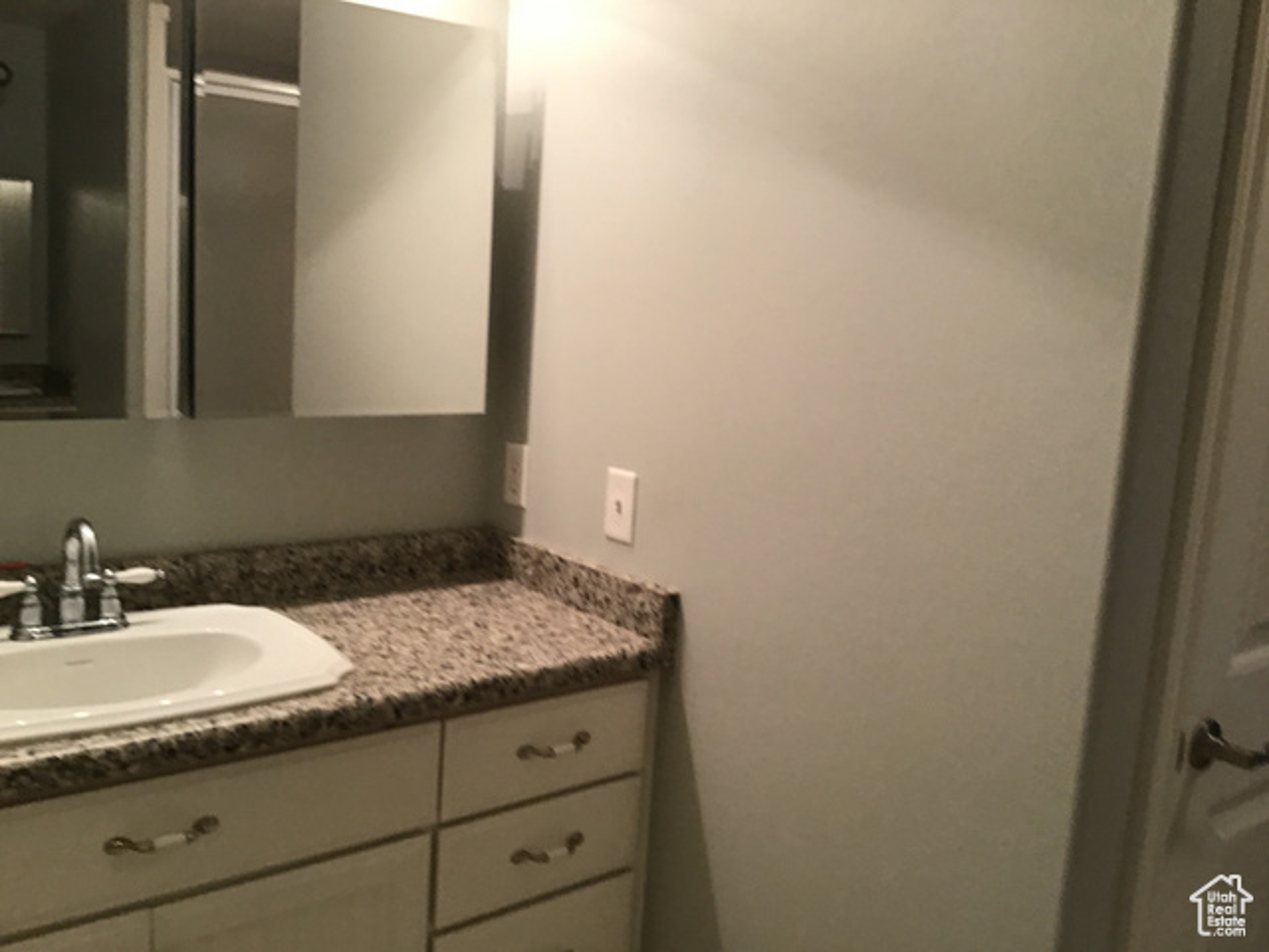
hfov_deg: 58.4
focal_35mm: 31
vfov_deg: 45.4
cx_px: 634
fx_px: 1136
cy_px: 476
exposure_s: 1/30
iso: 80
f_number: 2.4
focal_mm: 3.3
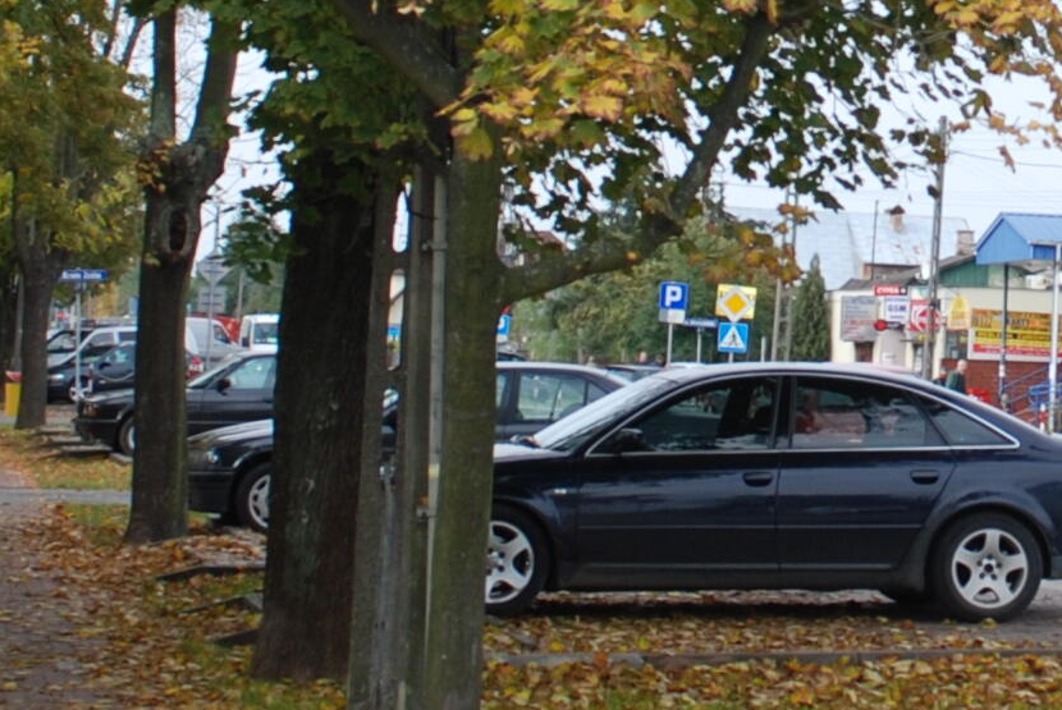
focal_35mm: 126
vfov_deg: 10.8
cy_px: -28
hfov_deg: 15.9
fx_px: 3720
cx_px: 1104
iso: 100
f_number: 5.6
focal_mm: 18
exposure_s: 1/200
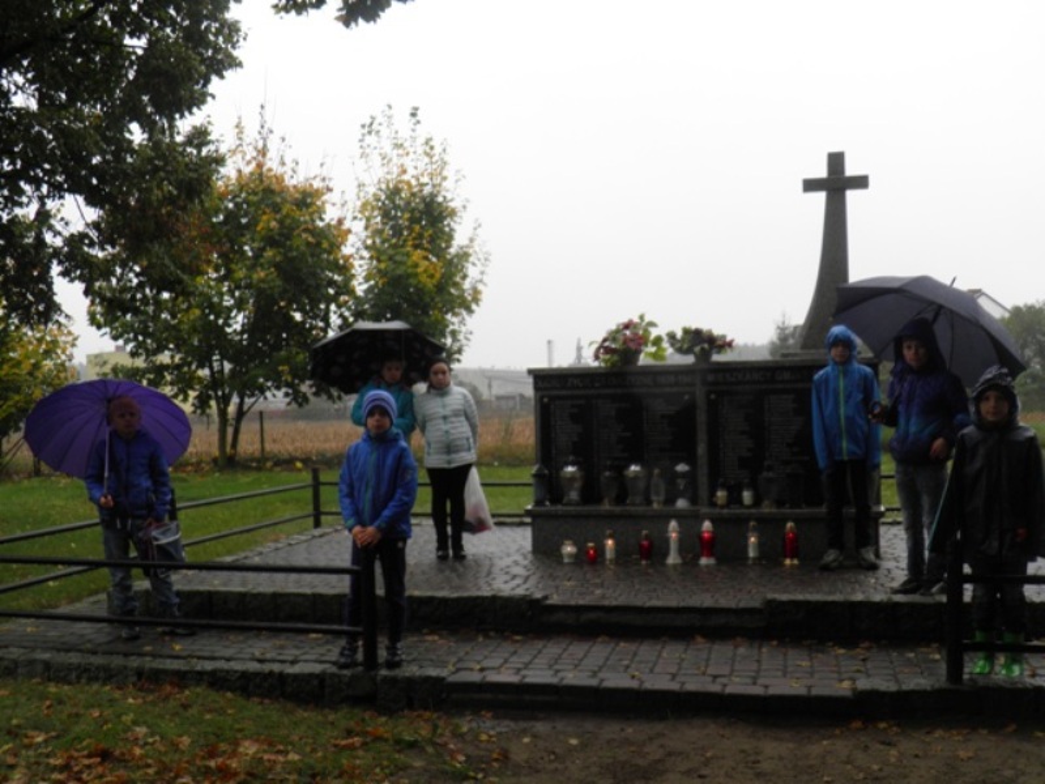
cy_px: 392
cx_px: 522
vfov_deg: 40.7
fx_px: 1057
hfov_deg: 52.6
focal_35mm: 35
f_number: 3.9
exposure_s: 1/50
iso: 50
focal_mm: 6.3
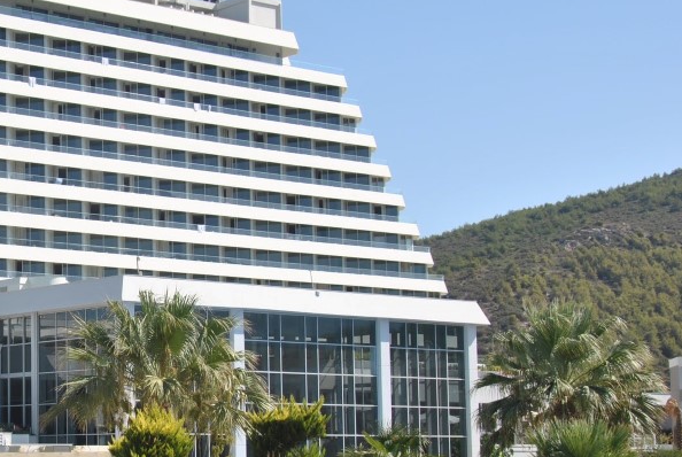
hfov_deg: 23.3
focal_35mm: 84
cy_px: 312
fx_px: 1593
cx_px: 26
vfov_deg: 16.3
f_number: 8
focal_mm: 29
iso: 100
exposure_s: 1/250
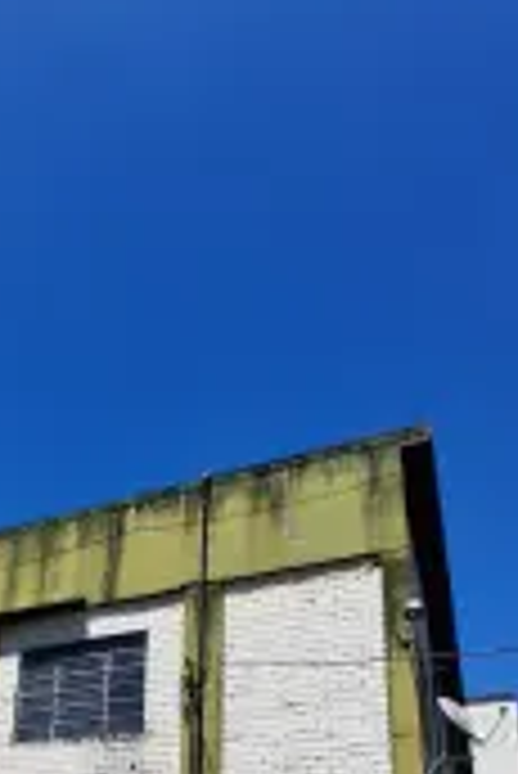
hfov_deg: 35.2
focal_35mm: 36
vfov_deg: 46.0
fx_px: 775
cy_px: 747
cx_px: 70
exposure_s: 1/1159
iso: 50
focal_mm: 1.4
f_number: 2.2
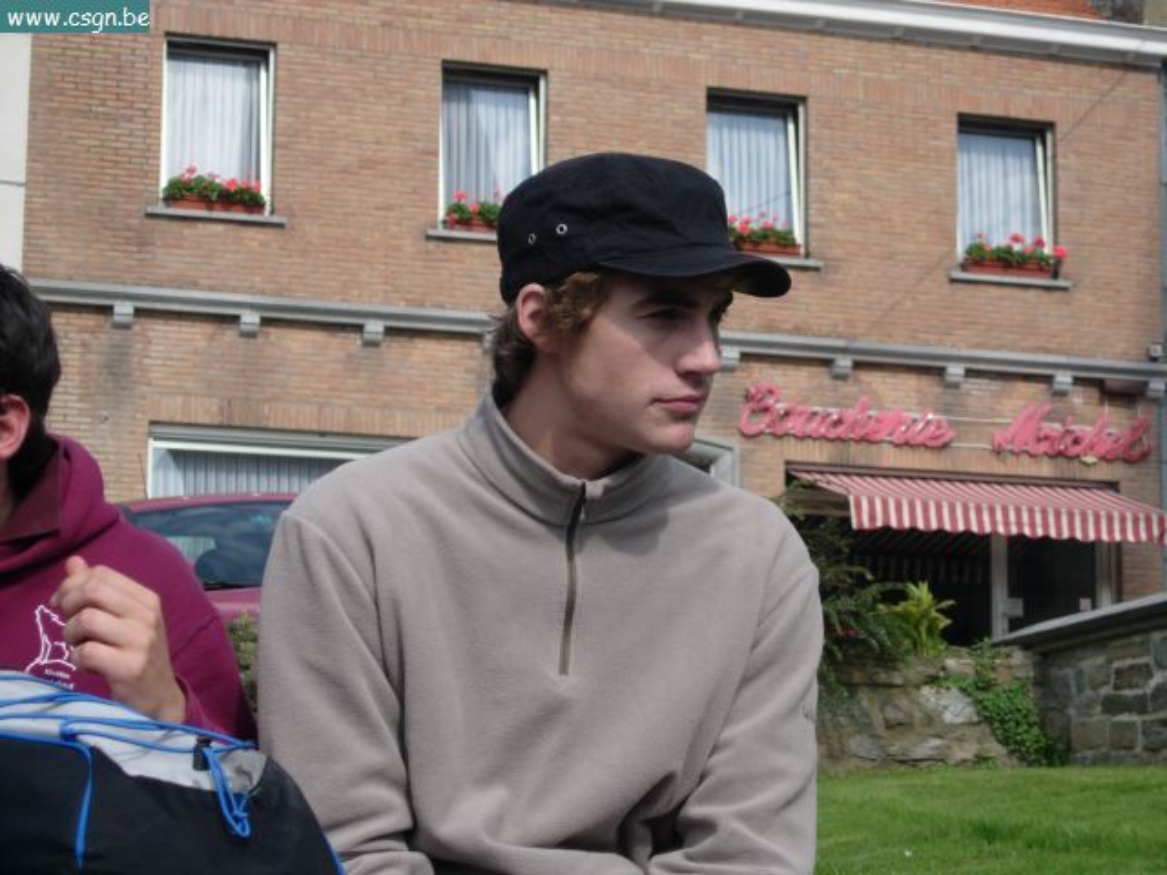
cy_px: 438
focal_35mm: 113
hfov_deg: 17.4
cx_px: 584
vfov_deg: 13.1
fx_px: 3810
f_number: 4.9
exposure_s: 1/527
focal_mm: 23.4
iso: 64
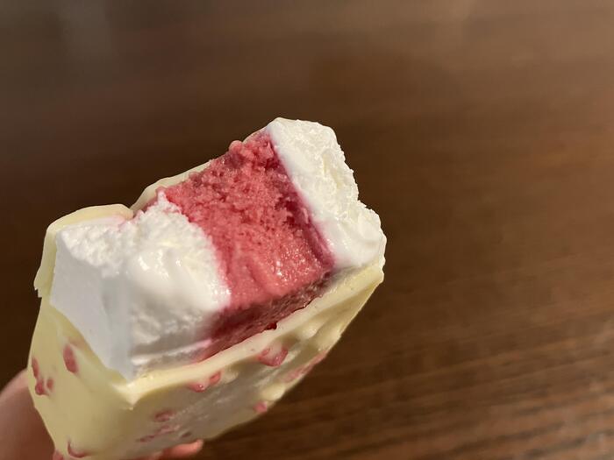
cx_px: 307
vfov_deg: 49.7
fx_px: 497
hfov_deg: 63.4
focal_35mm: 28
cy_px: 230
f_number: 1.8
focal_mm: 3.99
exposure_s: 1/33
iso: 400
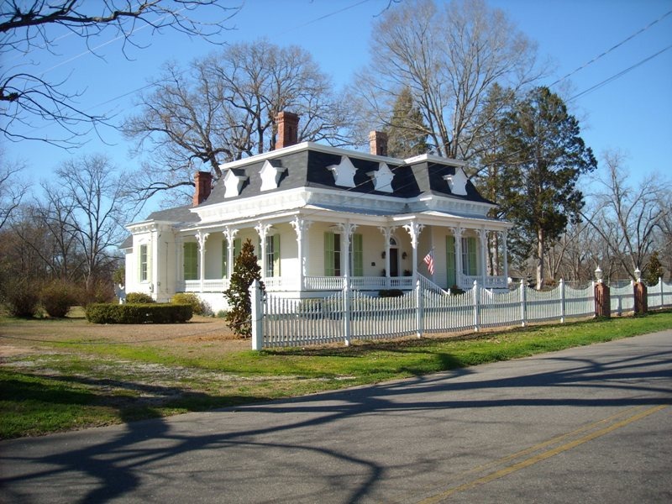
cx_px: 336
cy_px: 252
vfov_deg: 40.7
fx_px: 679
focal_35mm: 35
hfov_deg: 52.6
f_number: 2.8
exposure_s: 1/738
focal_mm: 5.7
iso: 64
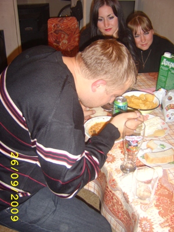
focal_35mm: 31
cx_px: 87
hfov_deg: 45.4
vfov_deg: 58.4
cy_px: 116
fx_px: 208
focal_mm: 8.13
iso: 141
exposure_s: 1/30
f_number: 2.7
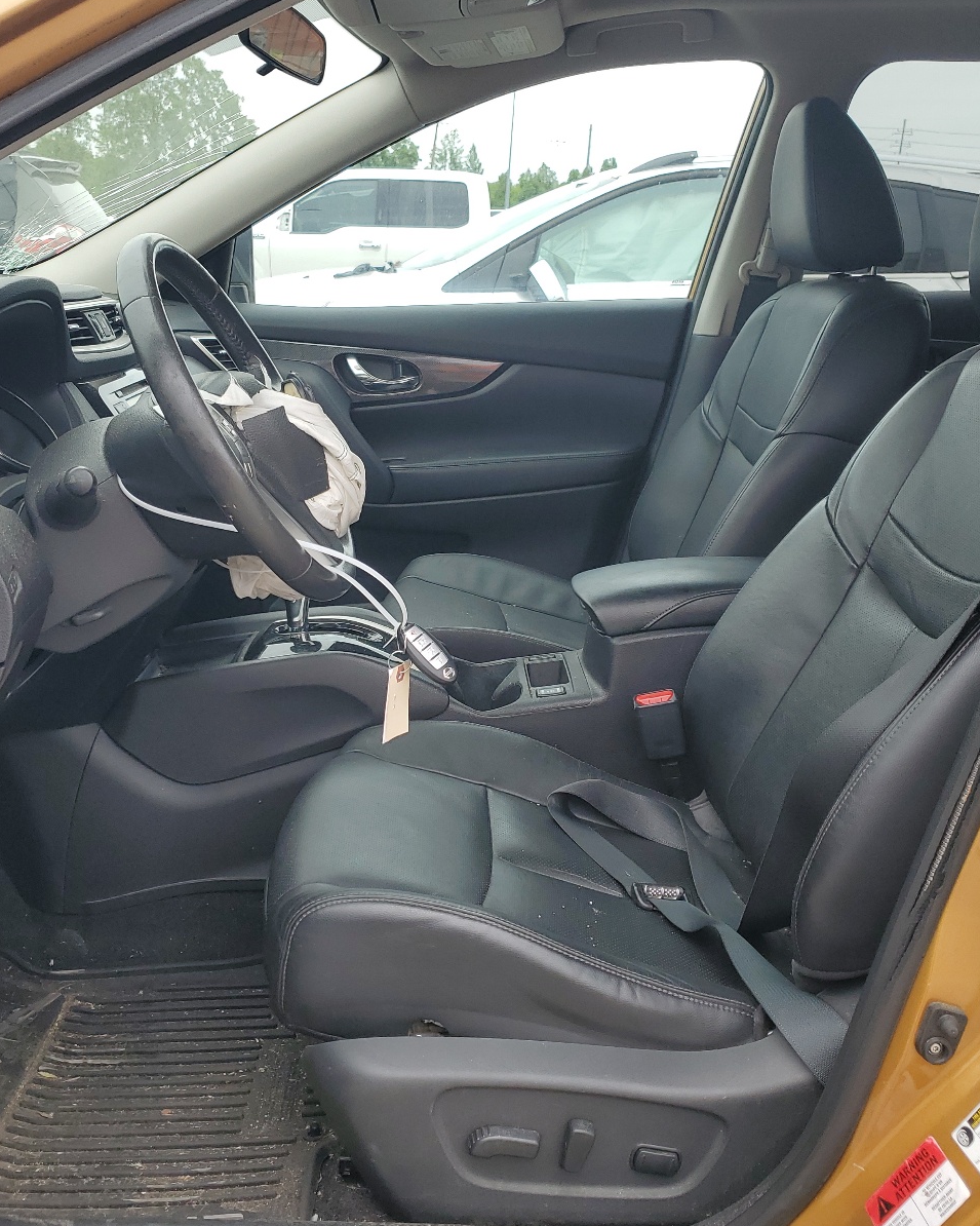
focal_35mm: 34
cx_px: 423
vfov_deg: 52.8
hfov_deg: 43.3
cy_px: 613
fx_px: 1233
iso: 50
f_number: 1.5
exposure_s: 1/714
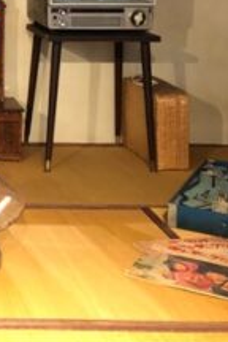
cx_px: -152
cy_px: 2
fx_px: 769
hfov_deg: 15.1
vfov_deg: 24.0
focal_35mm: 81
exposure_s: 1/13
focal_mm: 4
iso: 100
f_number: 1.8
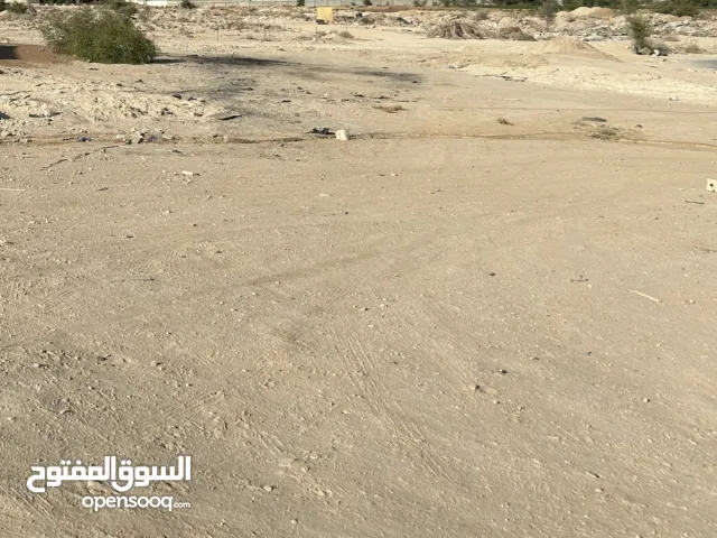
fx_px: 539
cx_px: 358
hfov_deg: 67.3
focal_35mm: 26
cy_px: 269
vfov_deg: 53.1
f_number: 1.5
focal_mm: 5.7
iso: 50
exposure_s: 1/6579
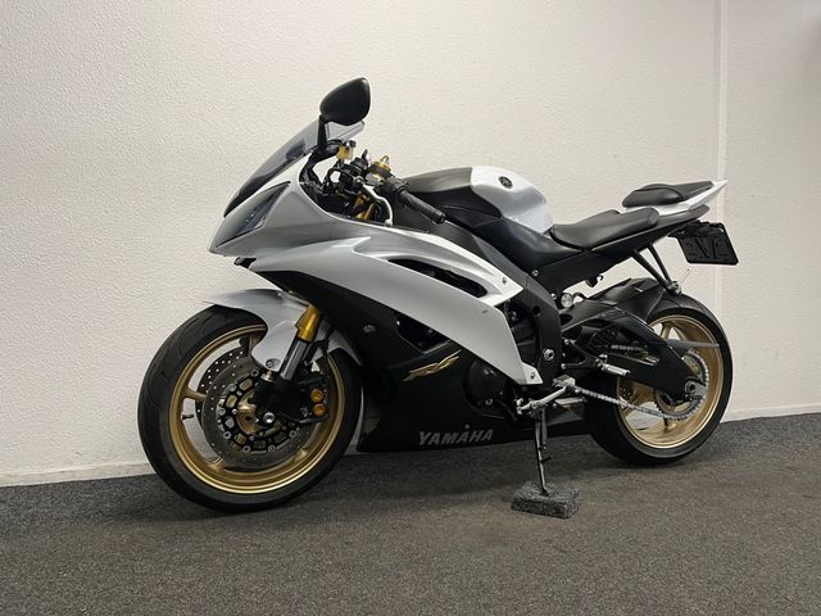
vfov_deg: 53.1
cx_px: 410
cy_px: 308
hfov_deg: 67.3
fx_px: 617
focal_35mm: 26
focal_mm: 5.1
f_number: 1.6
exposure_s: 1/50
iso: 80
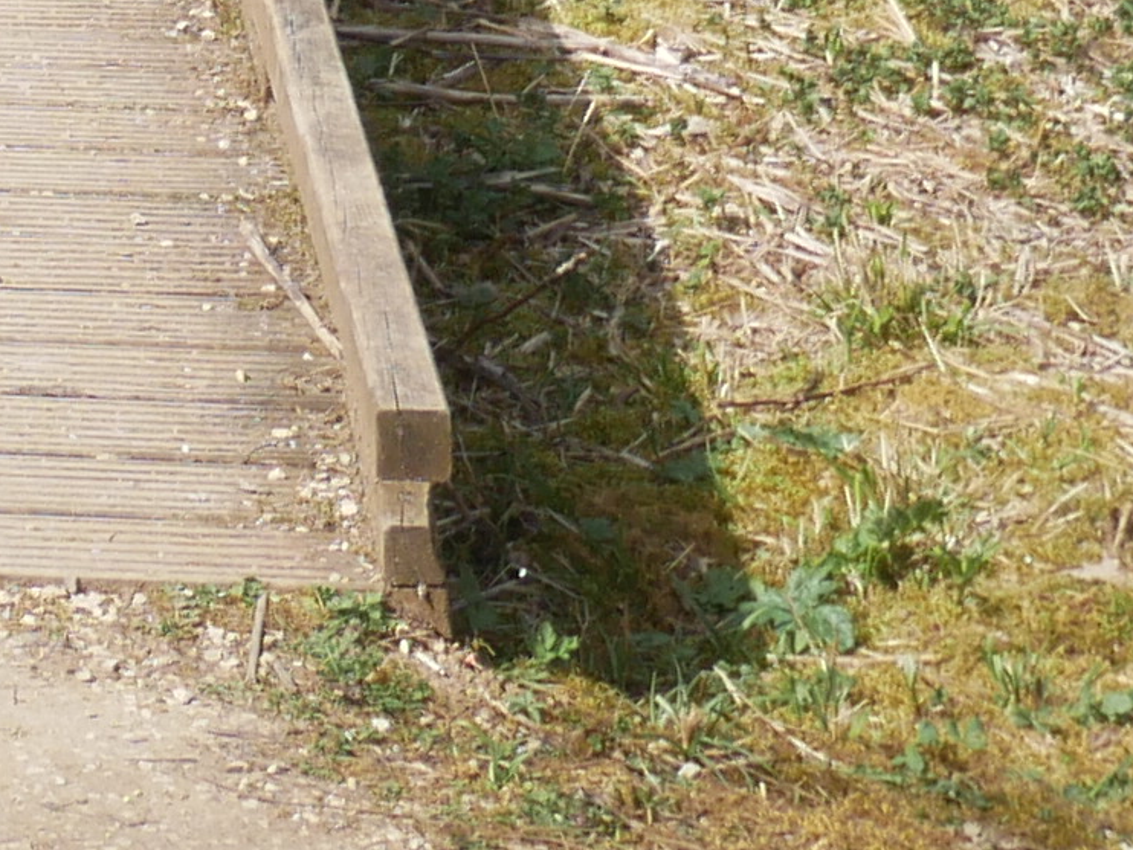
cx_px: -847
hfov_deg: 9.5
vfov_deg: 6.8
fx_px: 6483
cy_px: -1671
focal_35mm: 198
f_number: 4
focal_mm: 16
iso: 200
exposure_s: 1/800
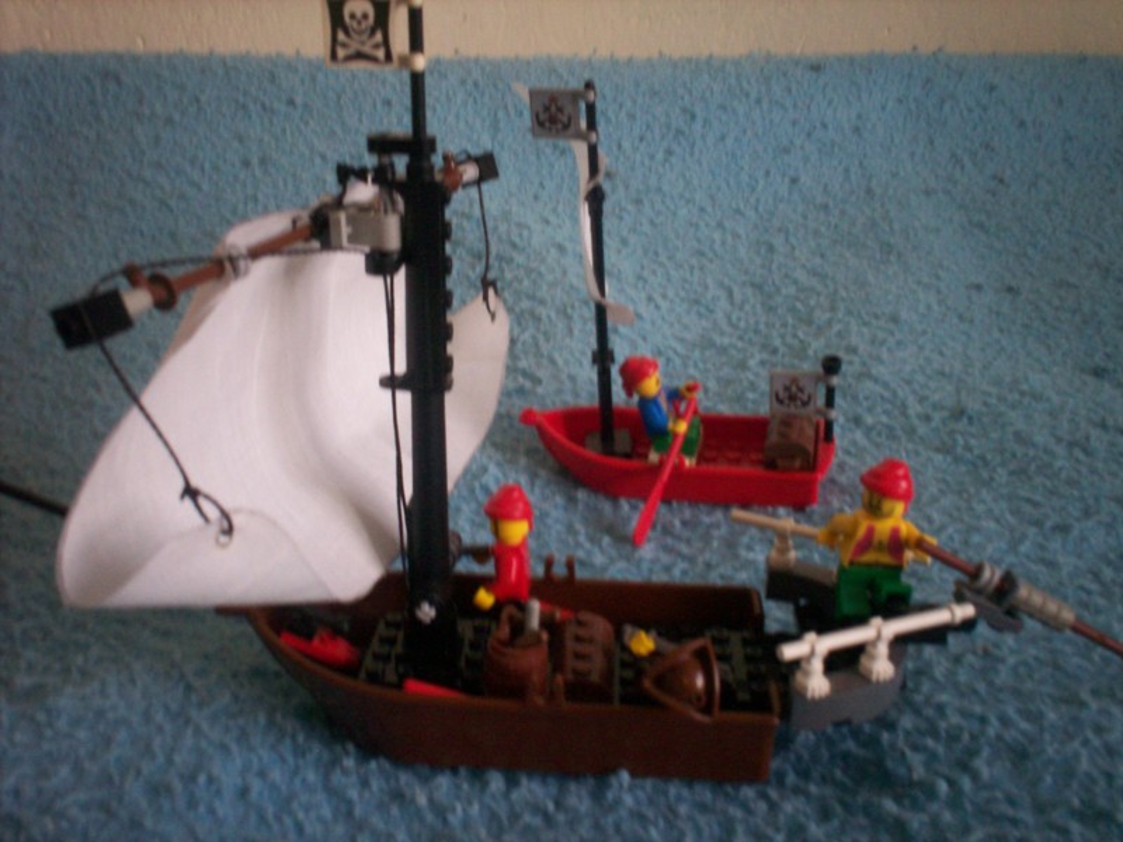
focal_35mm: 36
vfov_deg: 39.7
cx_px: 562
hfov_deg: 51.4
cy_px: 421
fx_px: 1168
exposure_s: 1/8
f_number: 4.5
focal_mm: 6
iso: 200
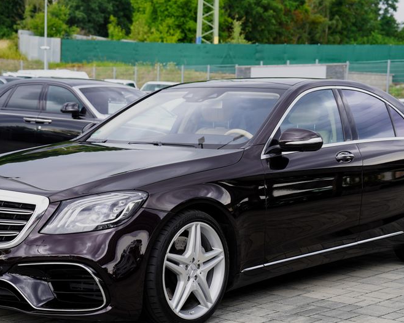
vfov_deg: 20.1
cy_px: 205
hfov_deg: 25.1
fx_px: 908
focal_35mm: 76
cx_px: 195
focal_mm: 52
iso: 100
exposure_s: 1/60
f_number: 4.5
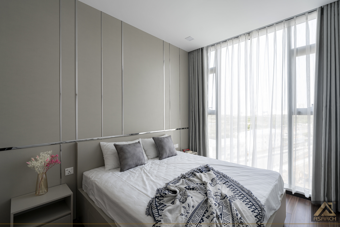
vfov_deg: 81.2
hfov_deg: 104.2
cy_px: 114
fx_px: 132
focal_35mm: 14
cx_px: 170
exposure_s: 1/2
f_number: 6.3
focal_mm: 14
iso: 100
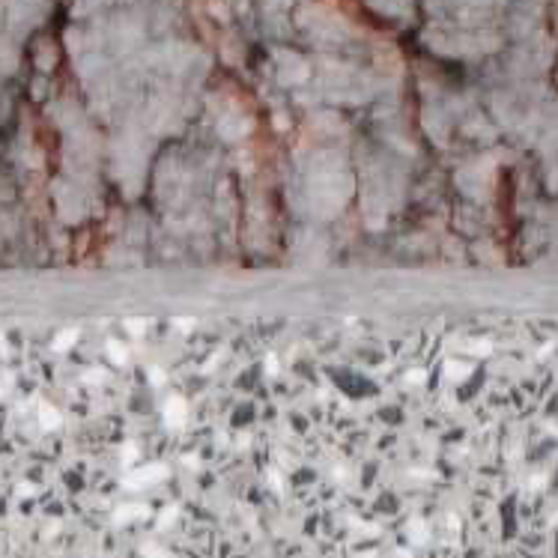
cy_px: 2035
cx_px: -749
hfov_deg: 1.0
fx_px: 31915
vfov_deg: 1.0
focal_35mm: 1750
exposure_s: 1/250
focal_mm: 120
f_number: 7.1
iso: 640
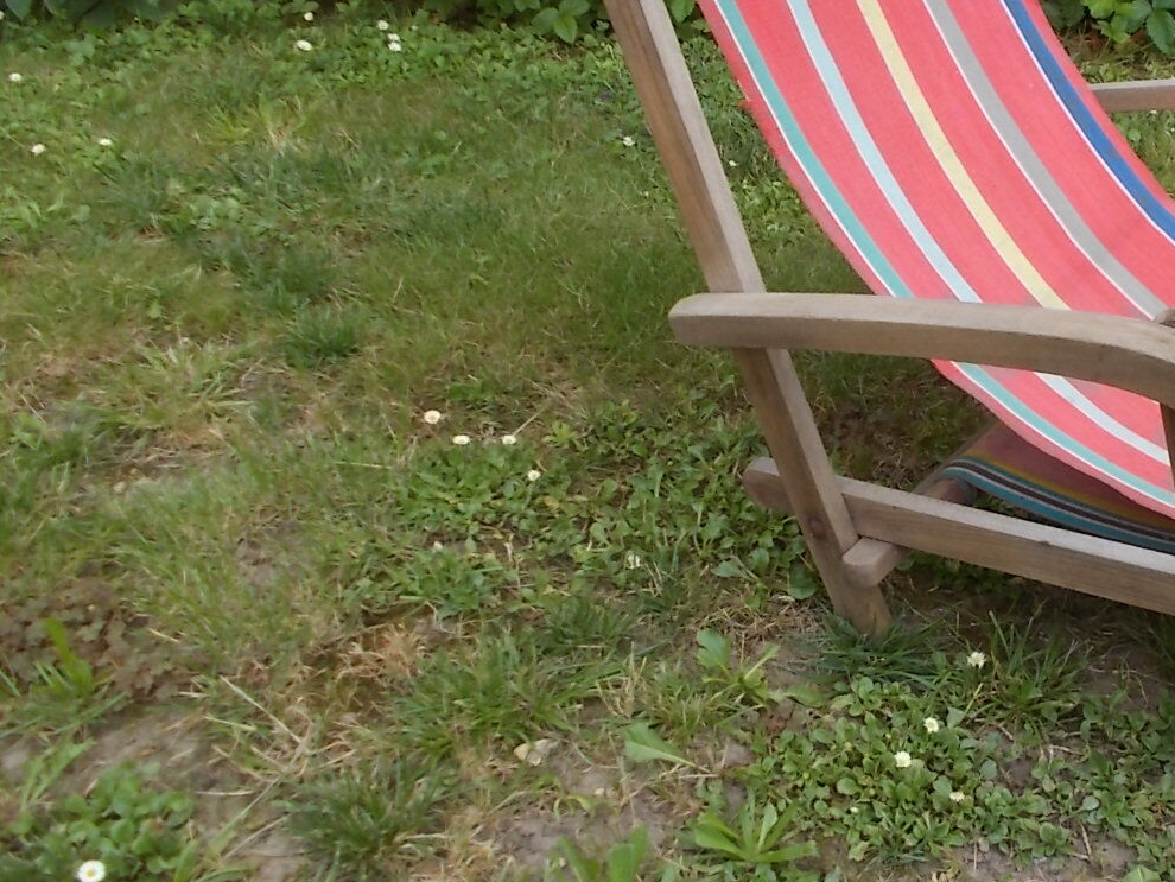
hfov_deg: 42.9
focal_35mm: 42
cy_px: 379
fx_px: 1426
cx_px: 929
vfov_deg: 34.3
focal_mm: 4.6
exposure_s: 1/125
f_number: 3.2
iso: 80
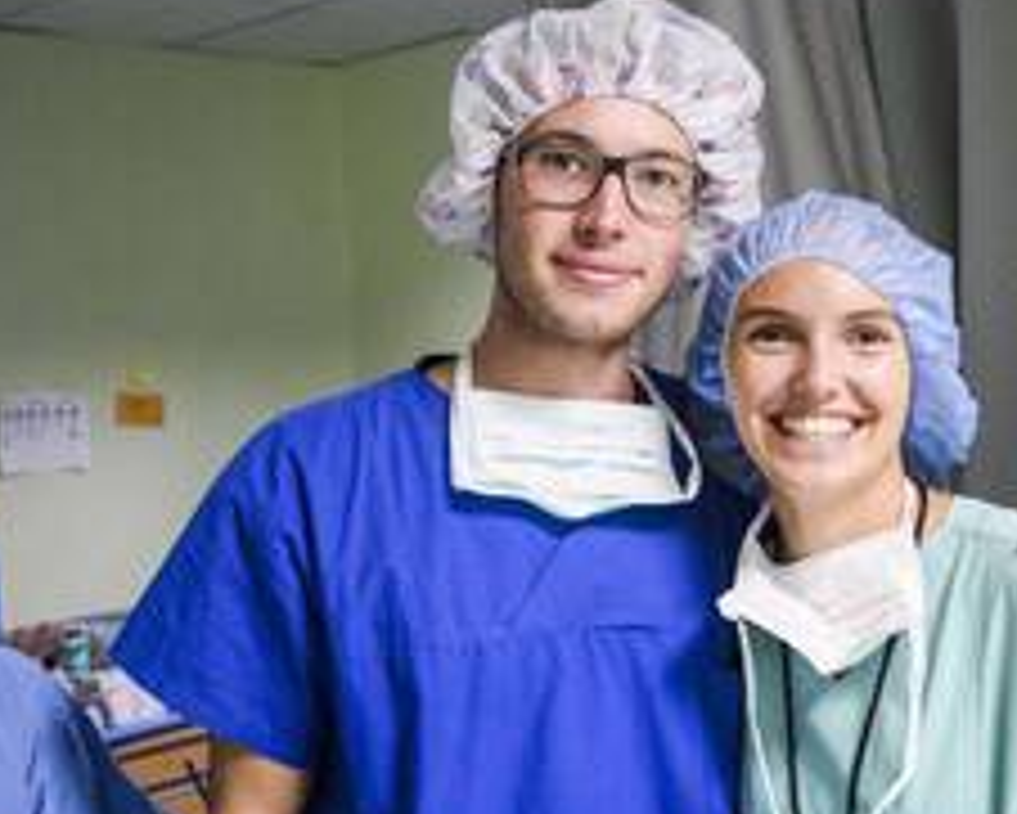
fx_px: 1652
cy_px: 495
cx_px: 603
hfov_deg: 34.1
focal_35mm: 55
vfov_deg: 27.6
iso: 1600
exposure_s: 1/80
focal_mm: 21
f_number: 4.5
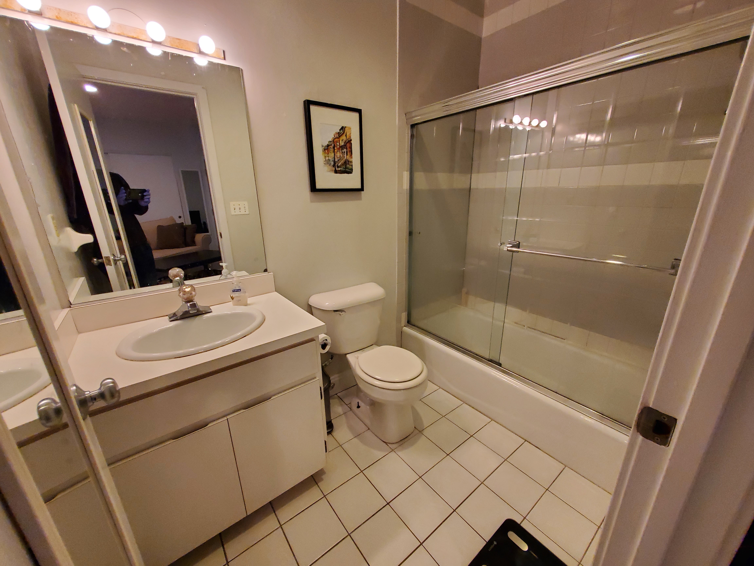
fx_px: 283
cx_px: 377
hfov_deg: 106.2
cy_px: 283
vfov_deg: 89.9
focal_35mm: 13
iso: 400
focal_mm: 1.8
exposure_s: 1/59
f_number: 2.2
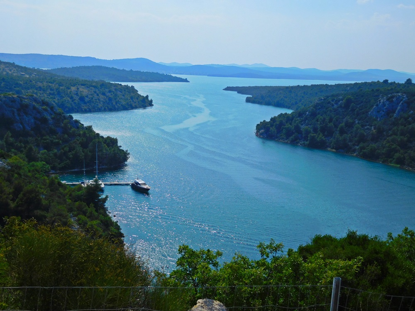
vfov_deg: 32.2
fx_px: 539
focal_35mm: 45
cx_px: 208
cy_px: 156
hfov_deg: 42.1
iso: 125
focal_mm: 8
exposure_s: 1/640
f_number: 8
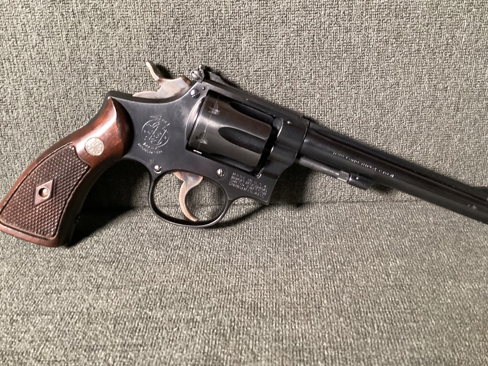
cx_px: 266
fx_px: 522
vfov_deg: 38.6
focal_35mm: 37
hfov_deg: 50.1
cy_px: 153
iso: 400
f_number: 2.4
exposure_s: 1/33
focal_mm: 3.3
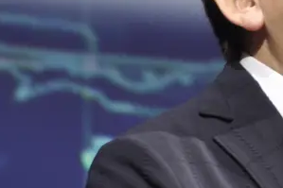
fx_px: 8029
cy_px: 34
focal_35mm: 1022
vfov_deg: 1.3
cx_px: 322
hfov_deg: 2.0
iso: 500
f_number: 5.6
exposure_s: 1/30
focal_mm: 170
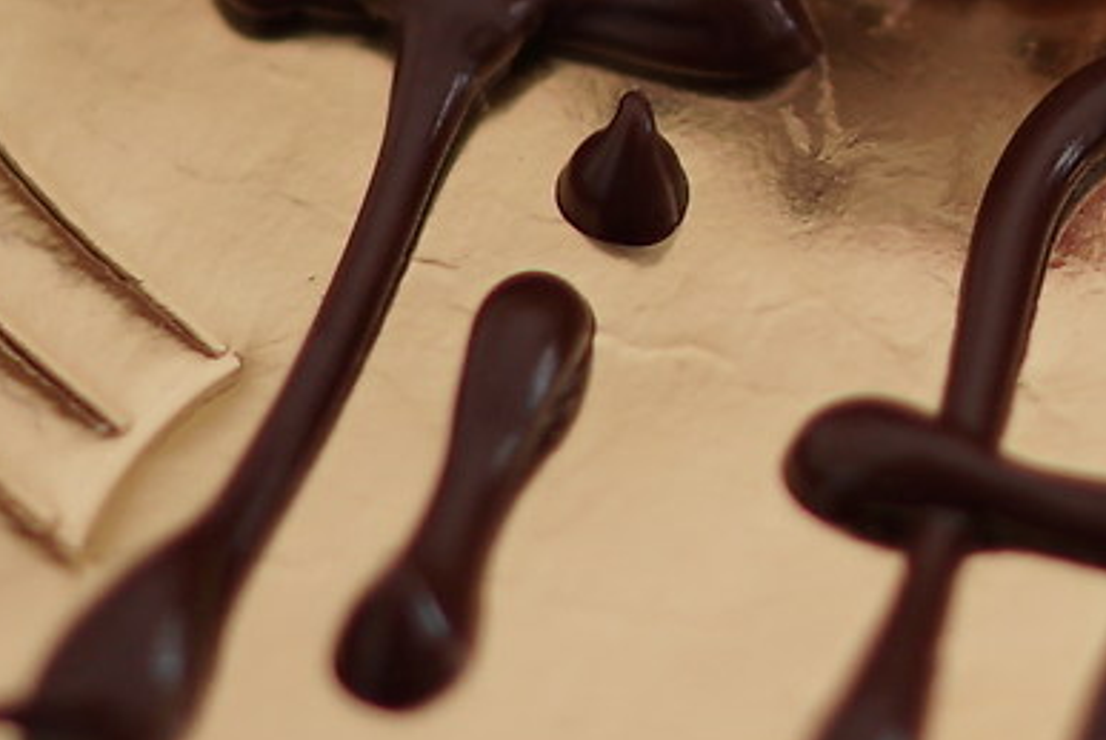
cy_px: -387
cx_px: 1337
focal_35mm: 217
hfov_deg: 9.3
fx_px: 6674
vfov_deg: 6.3
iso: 160
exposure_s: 1/50
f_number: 1.4
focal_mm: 35
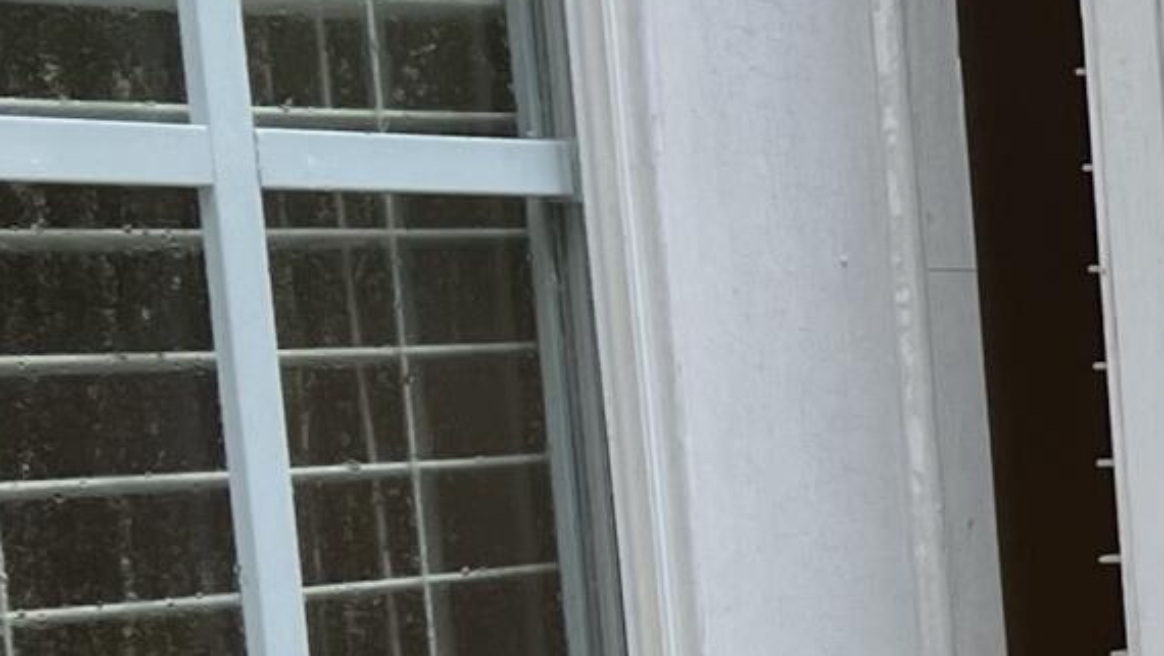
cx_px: 2587
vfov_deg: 7.9
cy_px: 1128
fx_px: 4600
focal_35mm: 149
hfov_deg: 12.2
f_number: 1.5
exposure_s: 1/643
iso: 50
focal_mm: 5.7
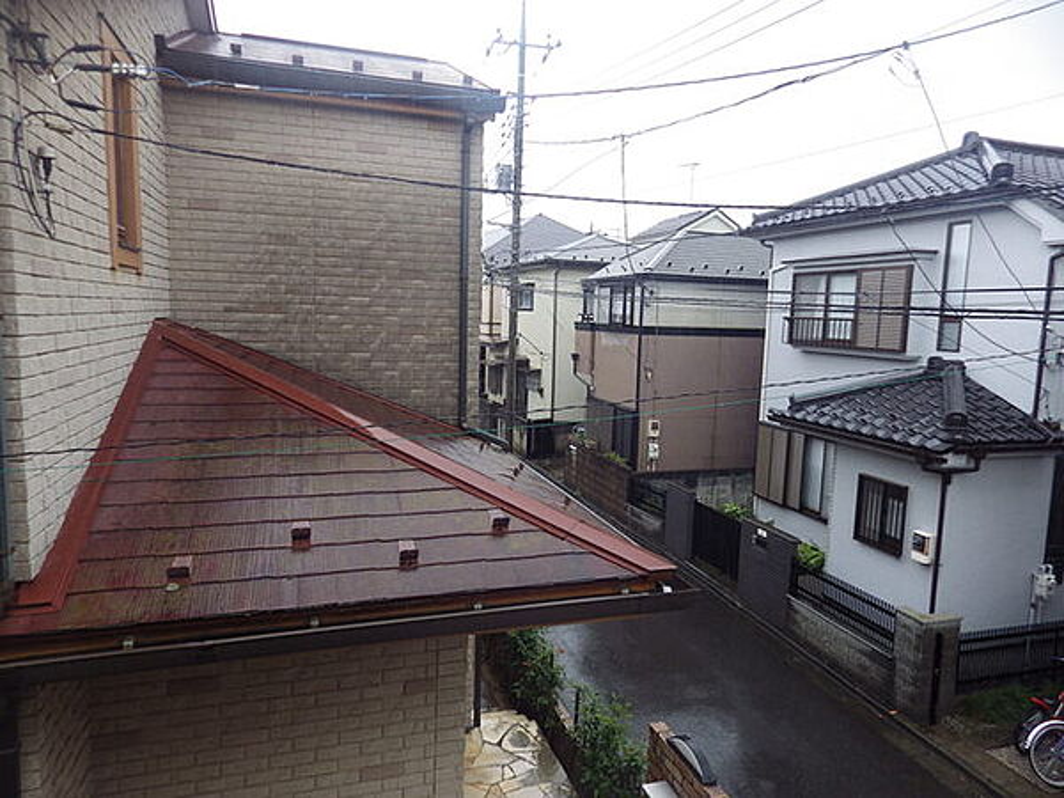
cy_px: 399
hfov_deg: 76.4
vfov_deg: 61.1
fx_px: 676
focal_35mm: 22
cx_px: 532
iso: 100
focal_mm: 4
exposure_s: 1/100
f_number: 3.1
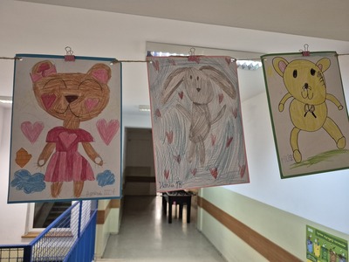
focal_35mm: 23
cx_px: 174
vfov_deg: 58.9
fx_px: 232
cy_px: 131
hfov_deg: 73.9
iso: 1000
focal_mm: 5.4
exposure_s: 1/100
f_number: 1.8
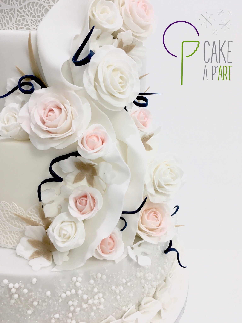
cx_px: 121
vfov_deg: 61.7
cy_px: 162
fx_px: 270
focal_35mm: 29
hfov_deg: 48.2
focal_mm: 4.15
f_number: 2.2
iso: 25
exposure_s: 1/33
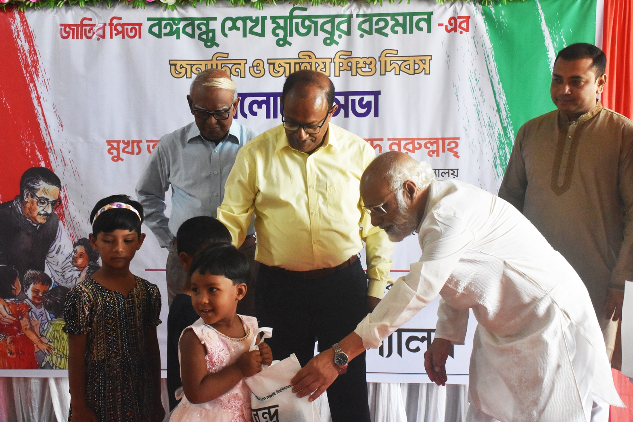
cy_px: 214
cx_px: 311
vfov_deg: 26.0
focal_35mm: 52
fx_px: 914
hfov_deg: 38.2
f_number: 7.1
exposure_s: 1/200
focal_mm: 34
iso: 6400
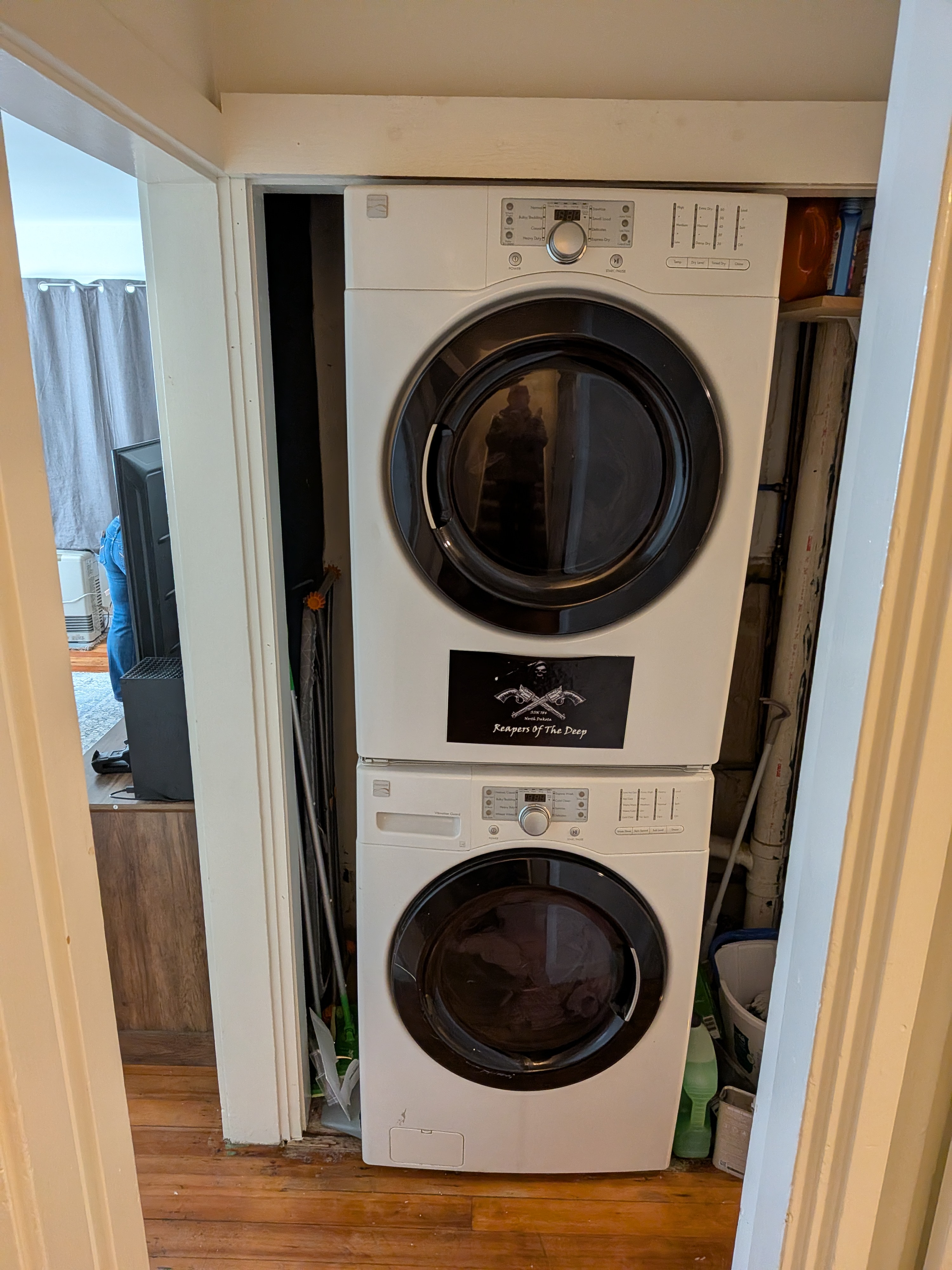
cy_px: 635
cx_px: 476
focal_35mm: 24
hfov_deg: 56.8
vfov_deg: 71.6
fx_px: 880
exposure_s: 1/120
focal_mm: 4.53
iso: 1228
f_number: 1.7
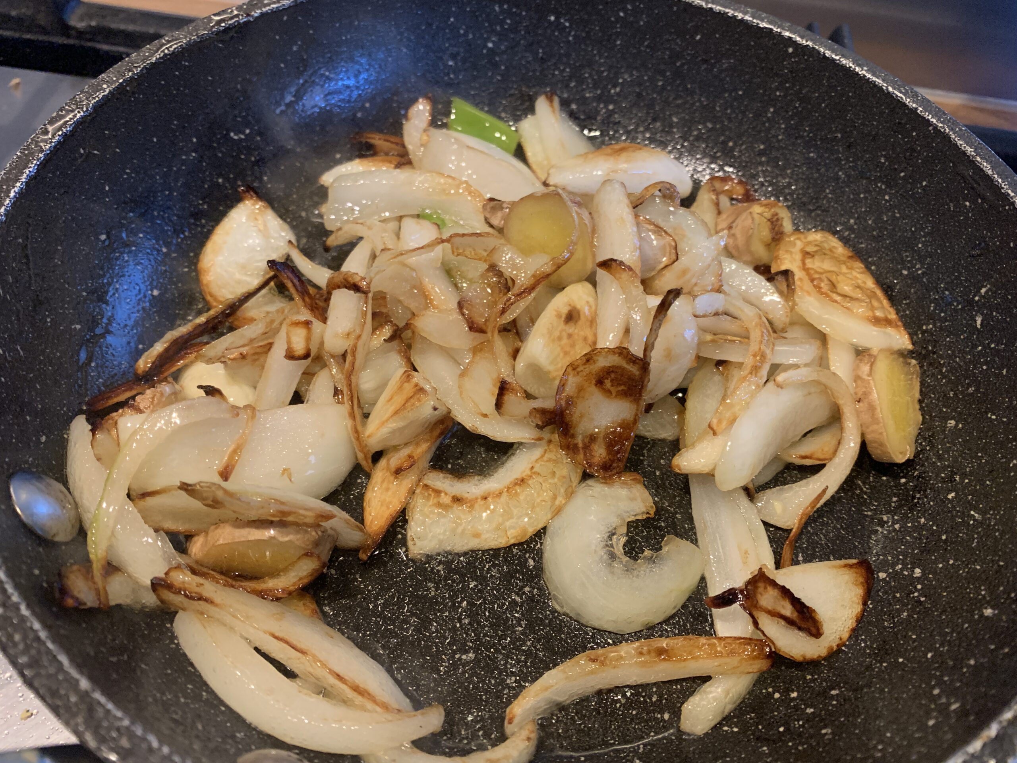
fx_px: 764
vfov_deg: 53.1
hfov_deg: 67.3
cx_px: 508
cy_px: 382
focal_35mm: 26
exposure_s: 1/50
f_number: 1.8
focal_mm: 4.25
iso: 320
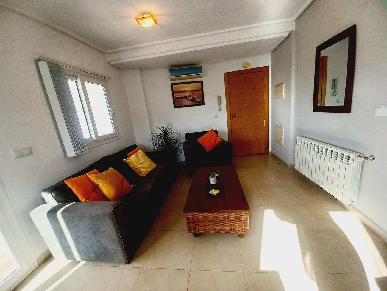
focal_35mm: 13
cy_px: 146
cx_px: 194
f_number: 2.2
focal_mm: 1.42
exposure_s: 1/140
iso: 40
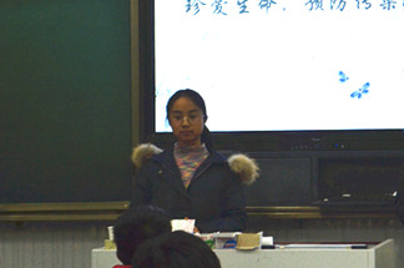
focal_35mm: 153
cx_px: 325
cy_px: 59
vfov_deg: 8.9
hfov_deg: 13.4
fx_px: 1714
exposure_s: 1/60
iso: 1000
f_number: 5.6
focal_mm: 55
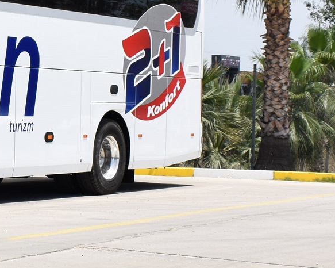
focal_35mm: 142
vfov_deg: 10.9
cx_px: -128
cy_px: 126
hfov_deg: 13.0
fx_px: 1407
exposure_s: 1/320
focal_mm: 20
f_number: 9
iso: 100
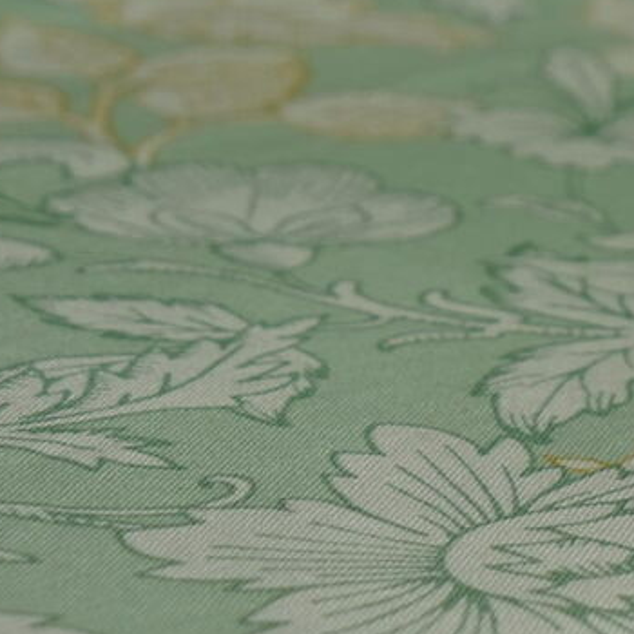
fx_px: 4642
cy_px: -299
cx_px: 1596
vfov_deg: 7.7
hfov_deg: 7.3
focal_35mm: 224
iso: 500
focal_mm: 48
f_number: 6.3
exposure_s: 1/160
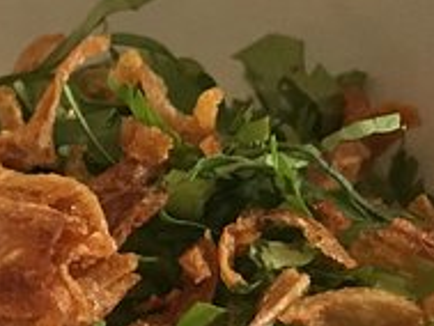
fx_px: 1443
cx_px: -80
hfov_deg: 16.4
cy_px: 460
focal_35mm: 115
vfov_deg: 12.4
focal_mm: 4.15
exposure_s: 1/30
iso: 160
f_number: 2.2
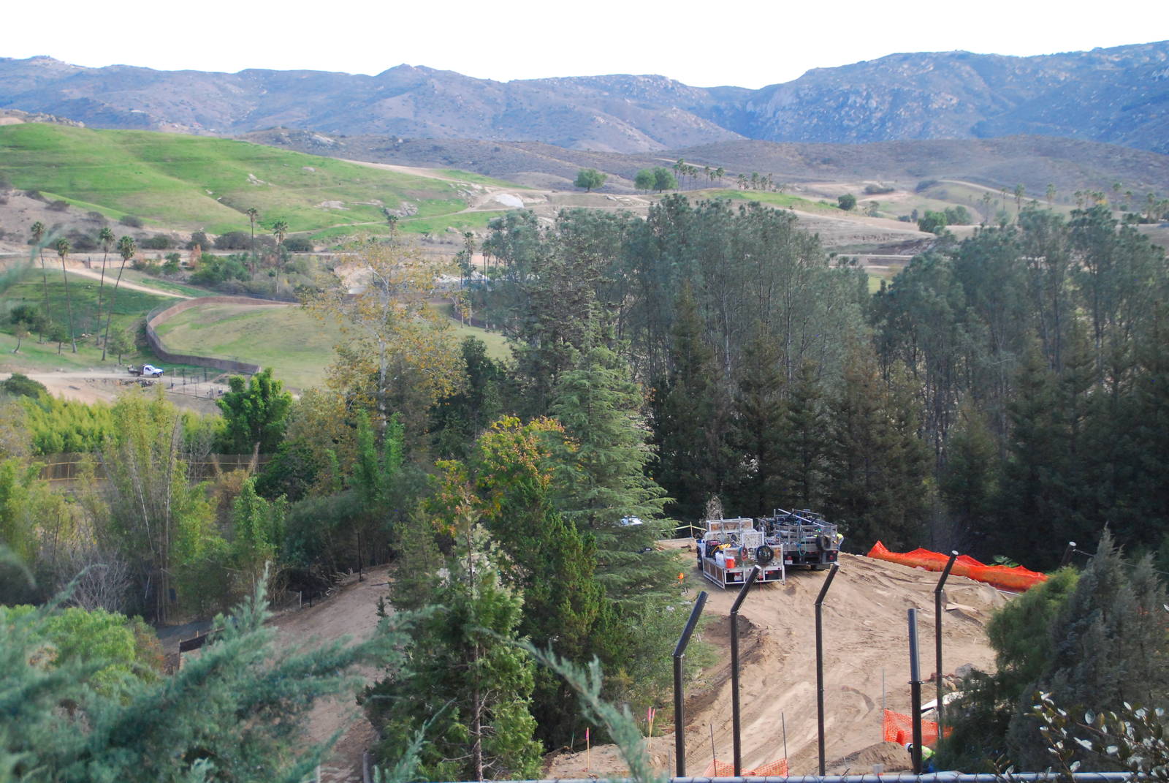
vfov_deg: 23.8
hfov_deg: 35.0
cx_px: 584
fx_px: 1853
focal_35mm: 57
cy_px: 392
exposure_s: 1/800
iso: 1000
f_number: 5.6
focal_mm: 38
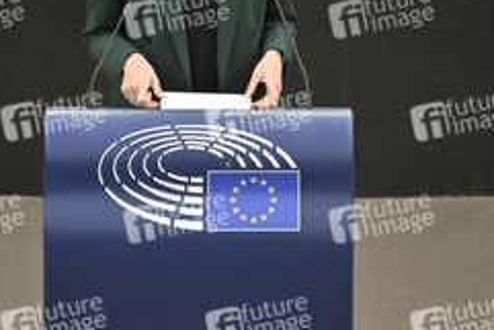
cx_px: 203
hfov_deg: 2.2
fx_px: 12824
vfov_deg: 1.5
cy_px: 66
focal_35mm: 934
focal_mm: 500
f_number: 6.3
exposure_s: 1/400
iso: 6400
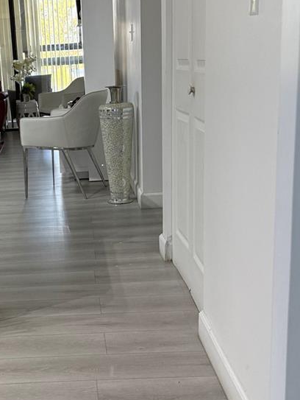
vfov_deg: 36.1
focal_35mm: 53
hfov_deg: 27.0
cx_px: 54
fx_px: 612
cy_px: 228
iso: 250
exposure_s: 1/60
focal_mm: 6.76
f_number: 1.78
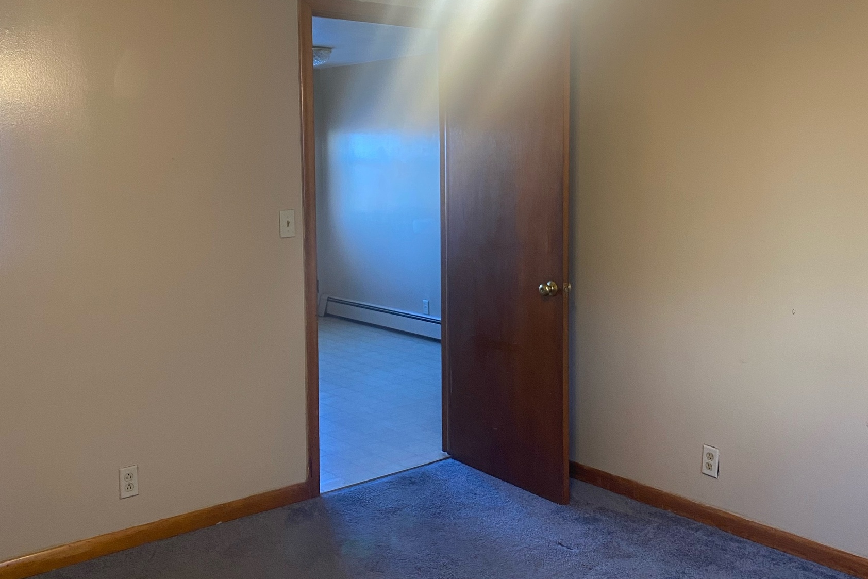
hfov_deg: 51.9
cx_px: 428
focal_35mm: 37
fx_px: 892
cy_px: 249
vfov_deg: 35.9
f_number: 1.8
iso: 125
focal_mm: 4.25
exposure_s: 1/60
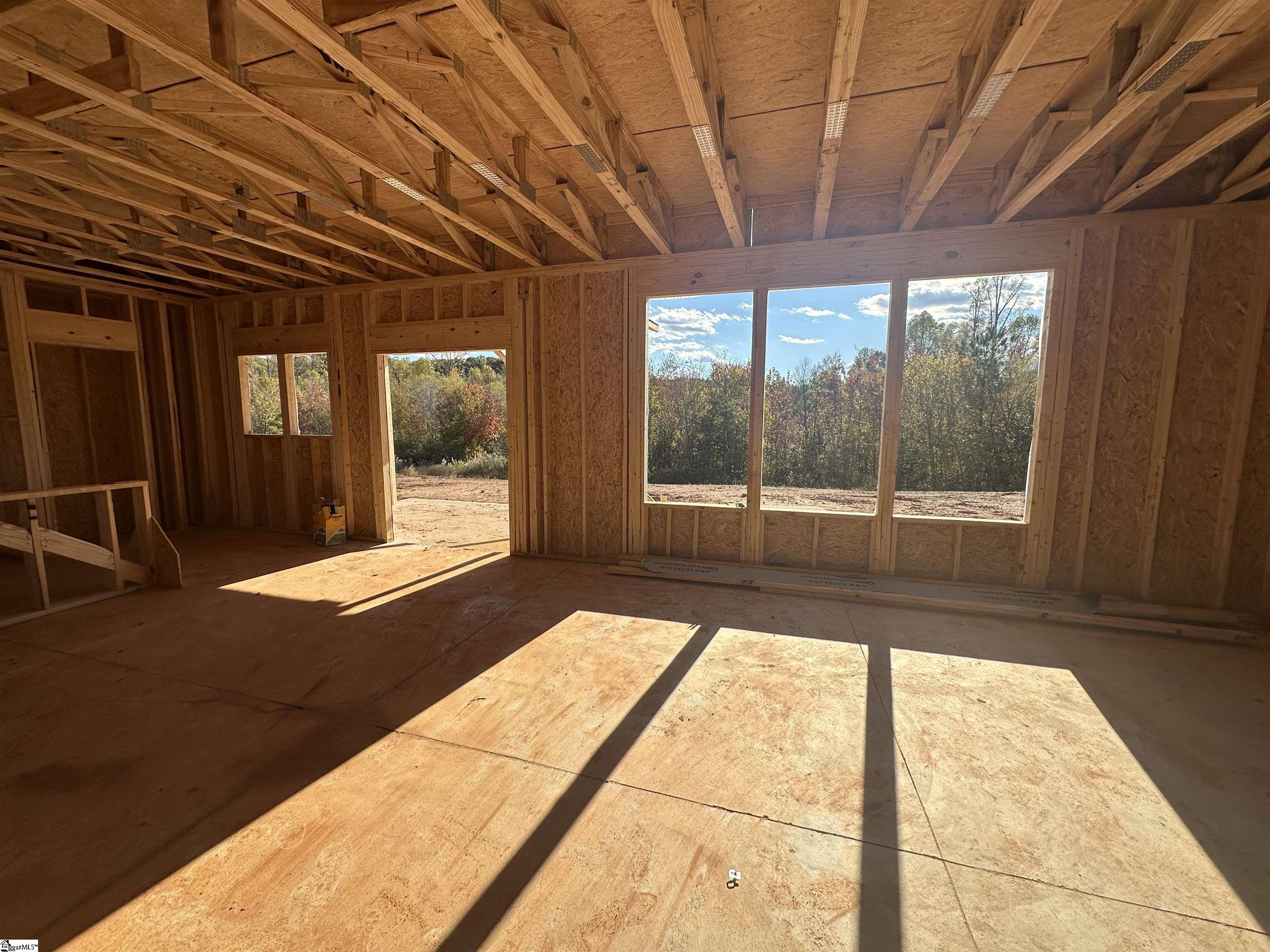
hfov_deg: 102.1
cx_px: 635
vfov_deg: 85.7
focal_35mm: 14
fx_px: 514
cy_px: 476
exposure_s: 1/1435
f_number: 2.2
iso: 40
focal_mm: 2.22
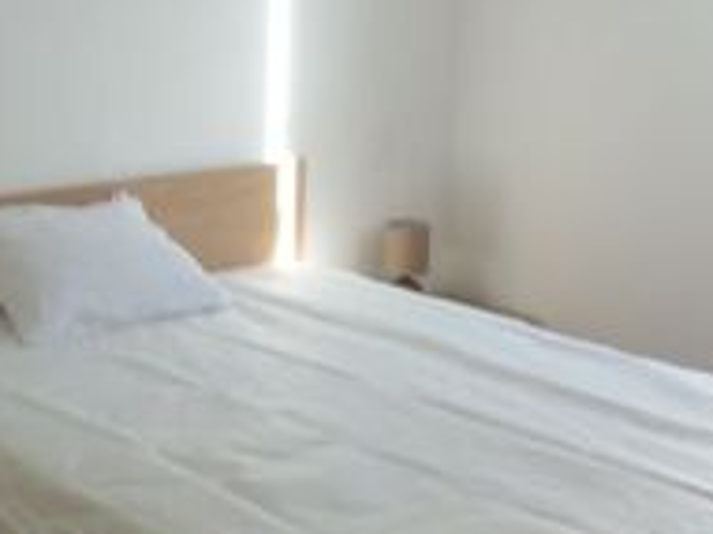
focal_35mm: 73
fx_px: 1503
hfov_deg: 26.4
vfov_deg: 19.9
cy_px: 426
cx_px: 202
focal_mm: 5.2
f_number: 3.4
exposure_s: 1/30
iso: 80
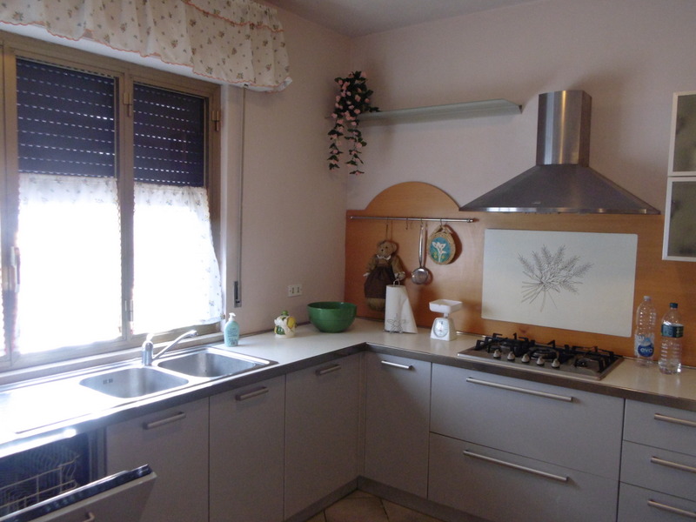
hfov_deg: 61.7
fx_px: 583
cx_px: 348
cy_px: 261
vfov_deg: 48.2
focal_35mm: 29
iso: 200
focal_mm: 5.3
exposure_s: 1/60
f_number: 3.2
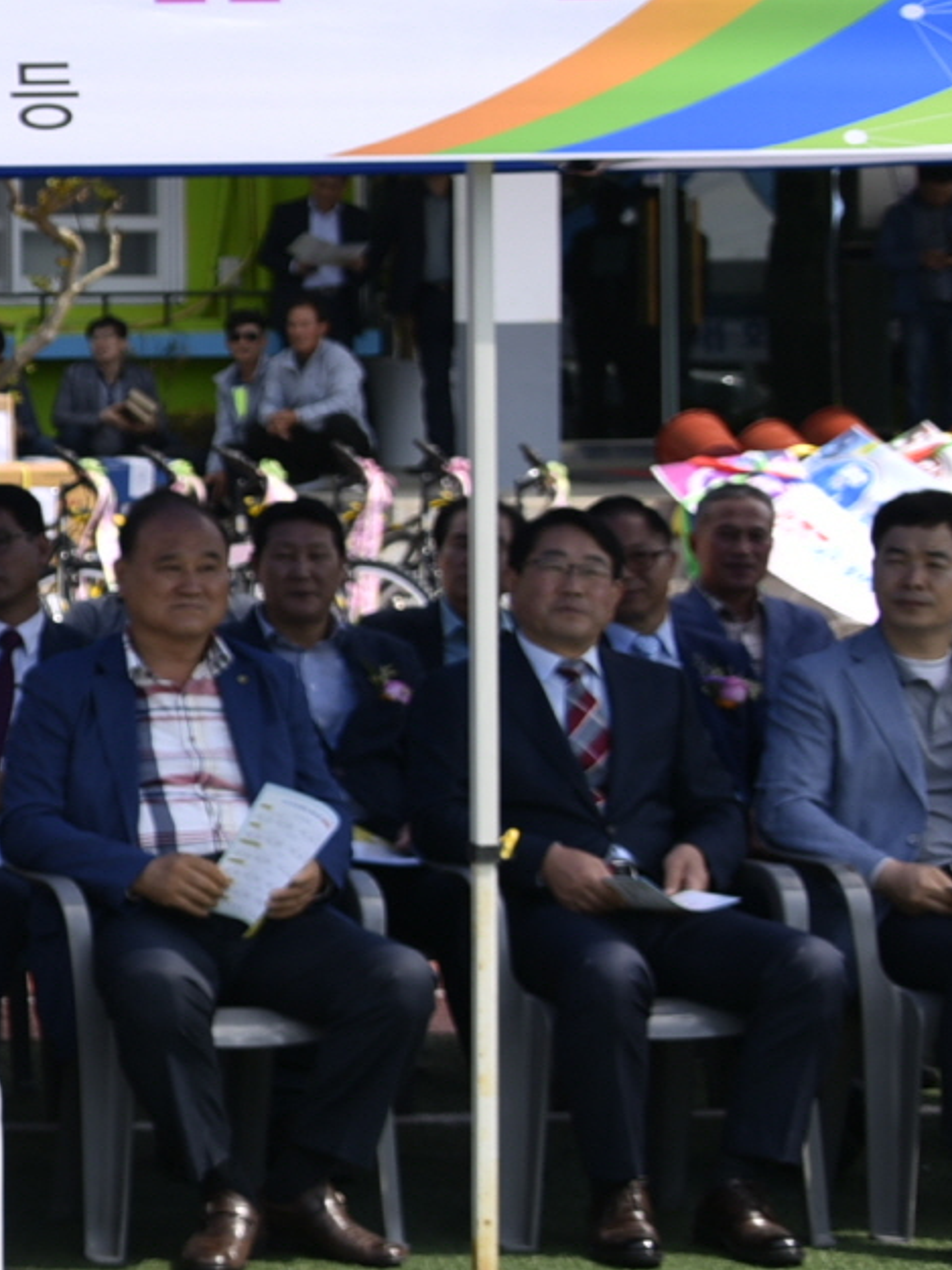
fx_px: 4330
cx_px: -1309
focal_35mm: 118
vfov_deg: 16.6
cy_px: 368
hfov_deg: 10.8
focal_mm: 32
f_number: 5
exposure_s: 1/160
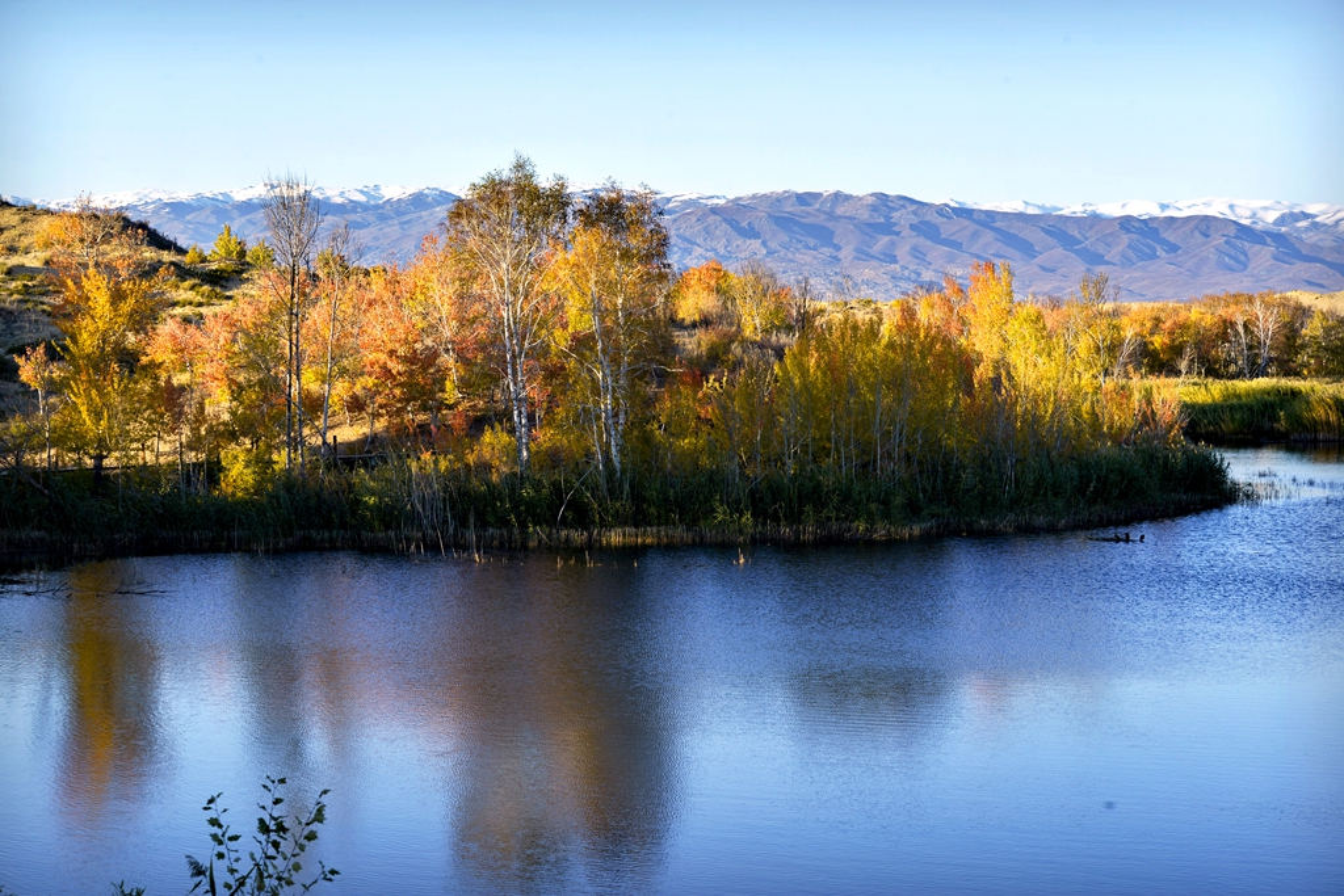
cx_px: 672
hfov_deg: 25.4
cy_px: 448
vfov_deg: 17.1
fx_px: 2987
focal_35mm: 80
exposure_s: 1/125
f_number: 11
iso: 100
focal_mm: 80
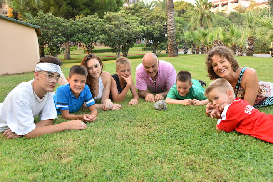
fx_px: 258
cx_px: 136
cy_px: 91
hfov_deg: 55.8
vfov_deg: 38.9
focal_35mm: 34
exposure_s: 1/60
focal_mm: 34
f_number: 6.3
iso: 500
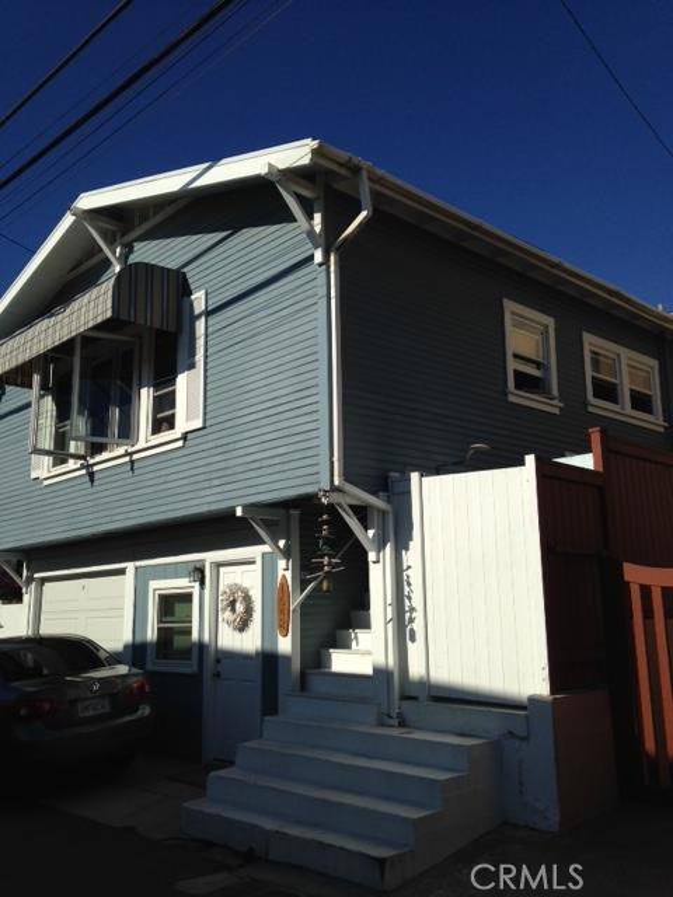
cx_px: 336
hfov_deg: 42.9
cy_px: 448
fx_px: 855
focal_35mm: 33
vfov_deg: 55.4
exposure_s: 1/3876
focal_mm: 4.12
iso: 50
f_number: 2.4
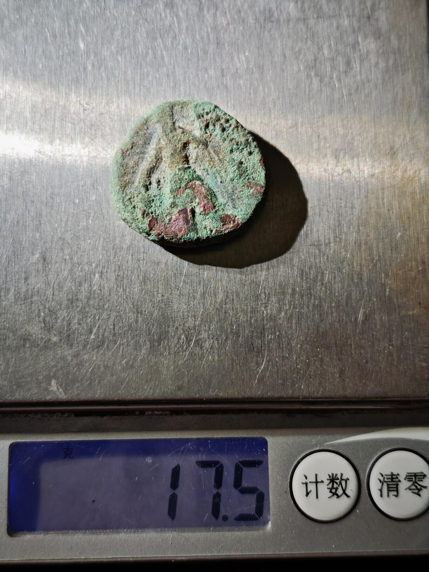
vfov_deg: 38.2
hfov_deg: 29.1
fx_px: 826
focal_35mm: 50
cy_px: 286
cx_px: 214
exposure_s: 1/100
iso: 64
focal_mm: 5.85
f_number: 1.63
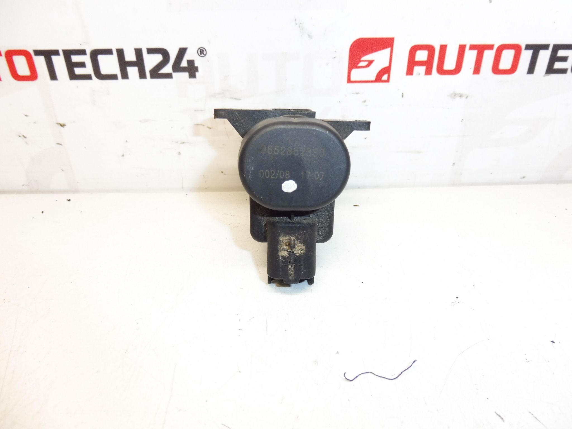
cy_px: 214
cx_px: 286
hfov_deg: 71.6
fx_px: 397
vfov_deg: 56.8
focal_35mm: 24
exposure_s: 1/100
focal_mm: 4.3
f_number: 3.5
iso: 200
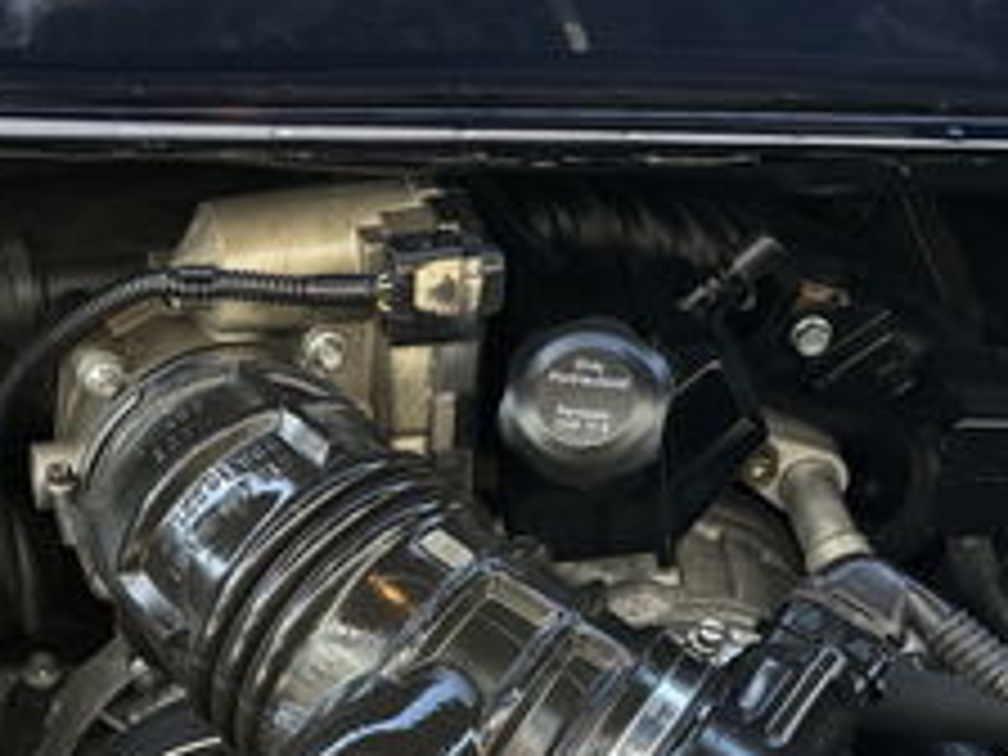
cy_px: 814
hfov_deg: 21.5
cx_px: 76
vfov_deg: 16.2
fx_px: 2592
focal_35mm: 89
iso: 80
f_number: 1.6
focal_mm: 5.96
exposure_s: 1/121
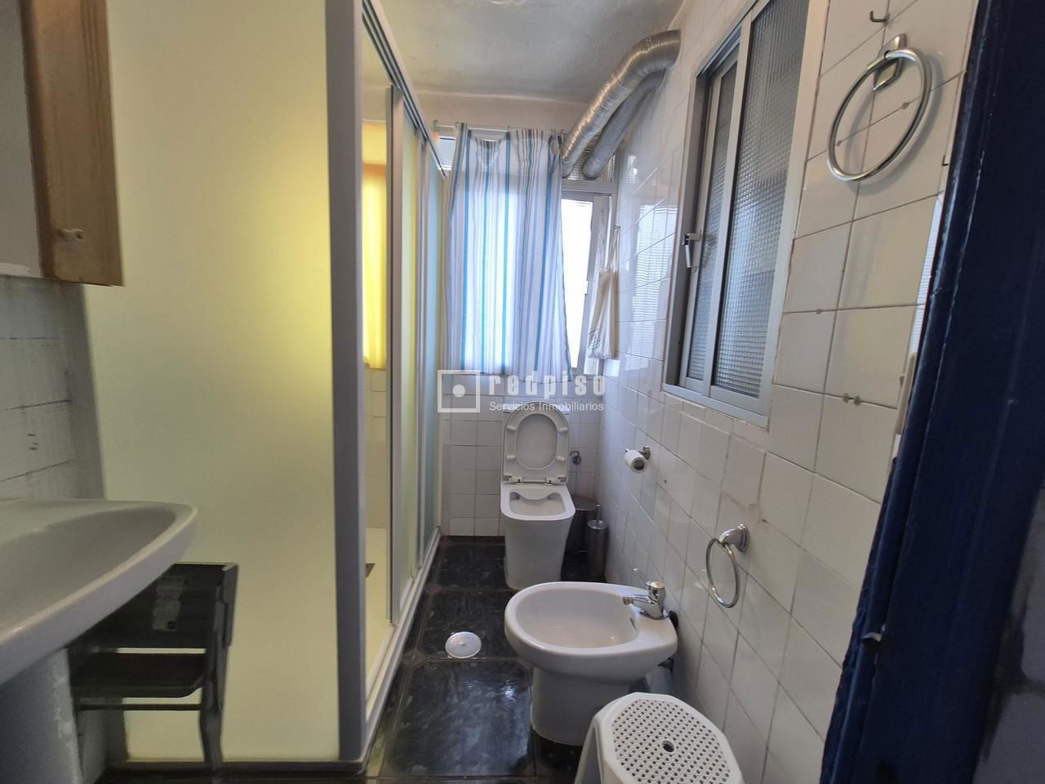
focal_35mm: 13
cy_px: 392
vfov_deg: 89.9
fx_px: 392
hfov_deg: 106.2
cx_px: 522
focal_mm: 2.2
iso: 80
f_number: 2.2
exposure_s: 1/100
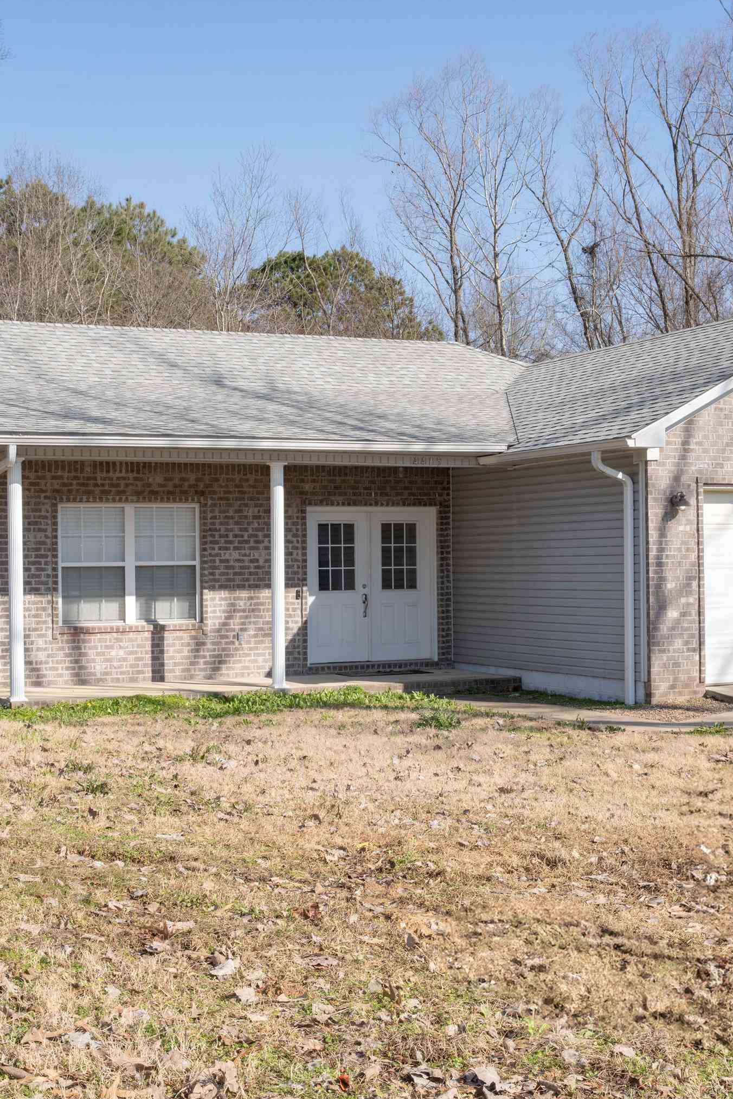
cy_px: 548
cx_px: 399
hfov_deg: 25.5
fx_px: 1619
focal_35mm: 53
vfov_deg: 37.5
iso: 100
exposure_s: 1/100
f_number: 13
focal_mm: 35
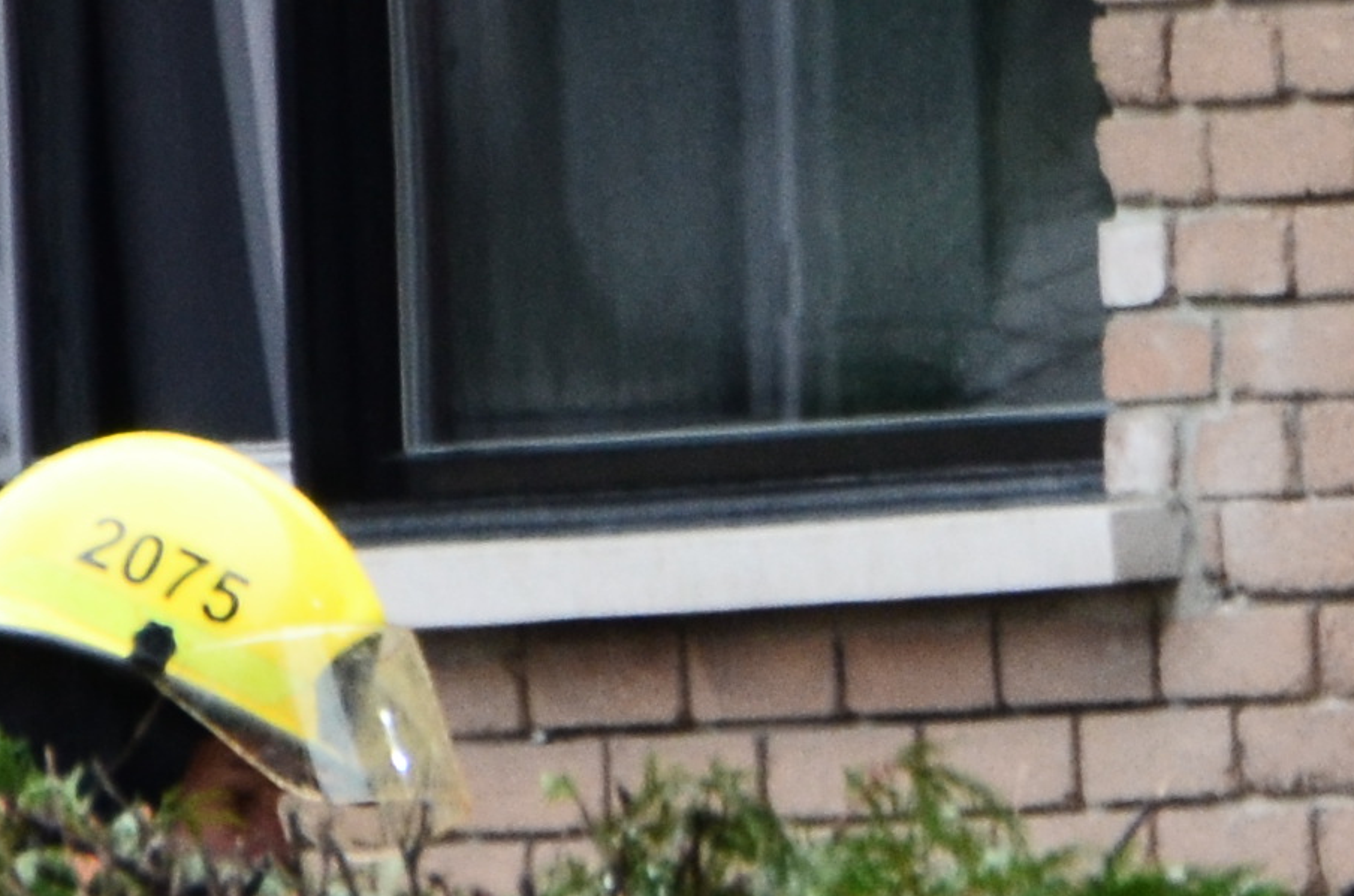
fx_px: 76627
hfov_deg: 1.0
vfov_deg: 0.7
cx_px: 1973
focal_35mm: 2042
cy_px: -909
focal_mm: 250
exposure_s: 1/30
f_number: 9
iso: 720
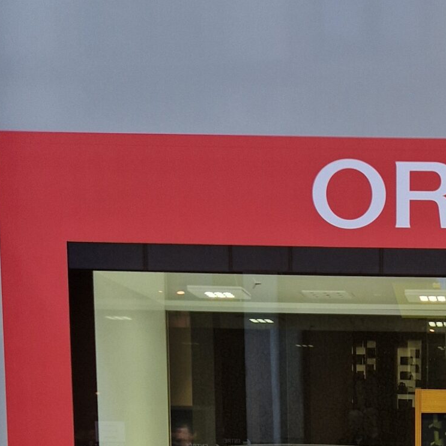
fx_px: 1020
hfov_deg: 23.5
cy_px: 554
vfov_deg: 22.5
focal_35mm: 70
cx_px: 453
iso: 50
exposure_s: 1/266
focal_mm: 5.4
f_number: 1.8
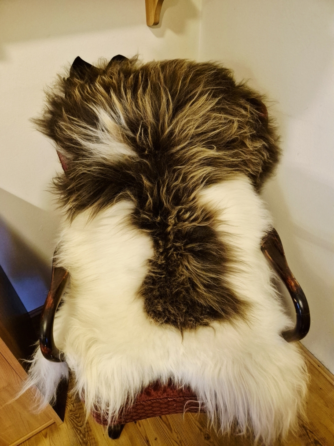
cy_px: 223
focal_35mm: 23
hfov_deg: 58.9
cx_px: 167
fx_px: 296
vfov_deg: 73.9
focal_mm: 5.4
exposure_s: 1/100
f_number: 1.8
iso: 2000
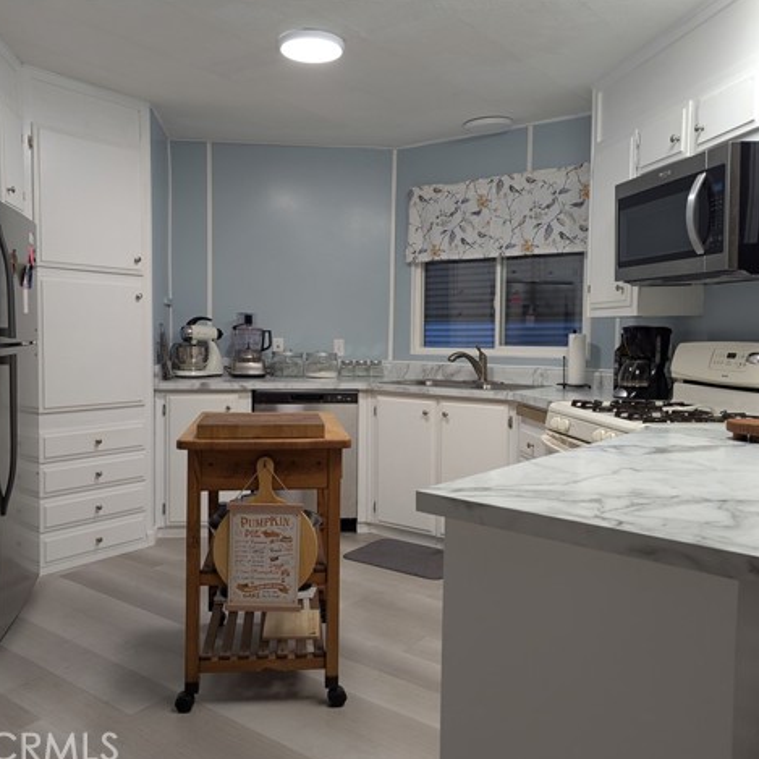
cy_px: 381
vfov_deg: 55.6
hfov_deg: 55.5
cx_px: 345
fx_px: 719
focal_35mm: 29
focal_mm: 6.81
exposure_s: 1/24
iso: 48
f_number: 1.85
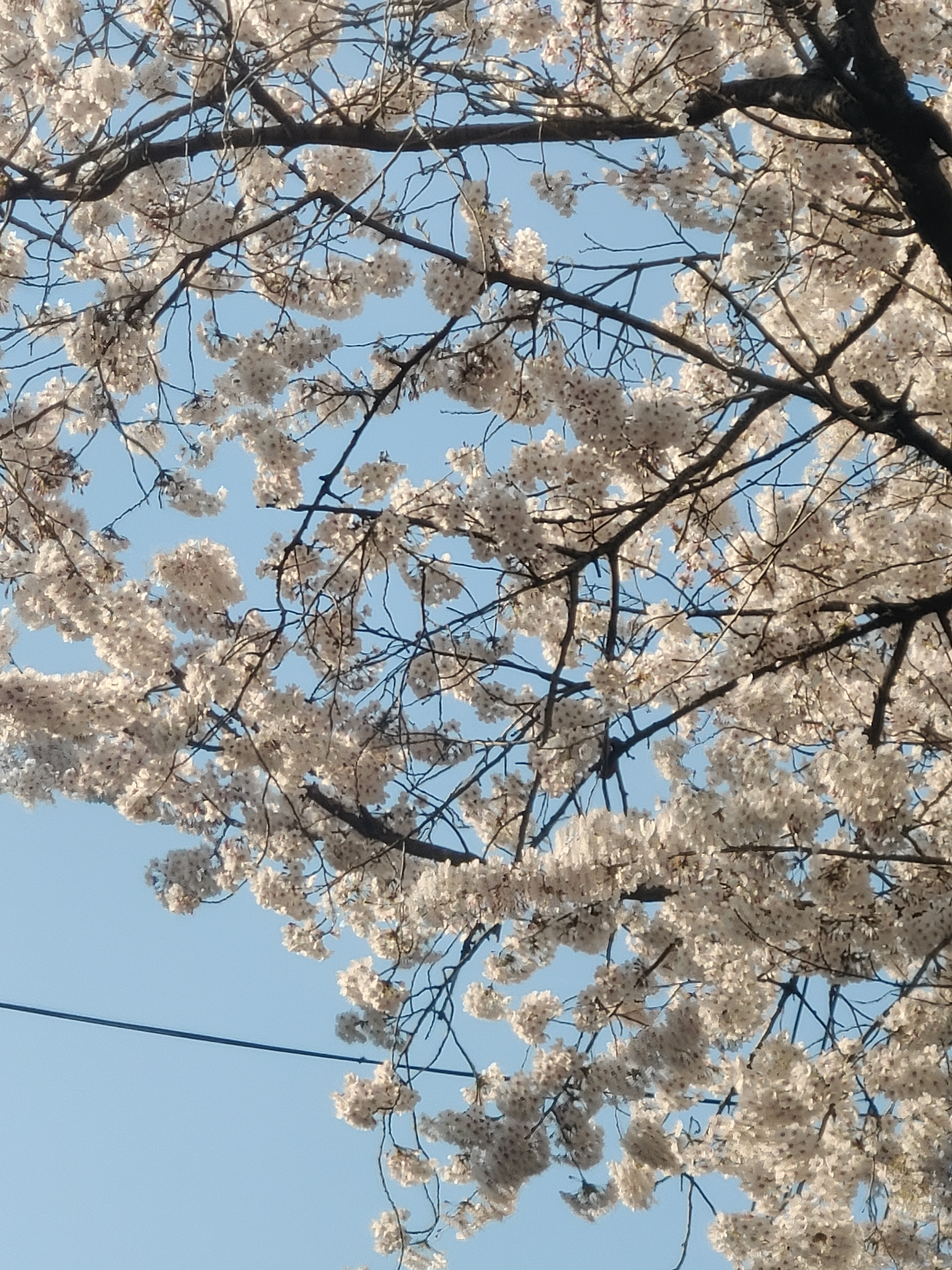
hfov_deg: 12.1
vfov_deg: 16.1
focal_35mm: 122
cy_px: 635
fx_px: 4474
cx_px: 476
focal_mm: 5.88
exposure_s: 1/138
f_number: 2.4
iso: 50
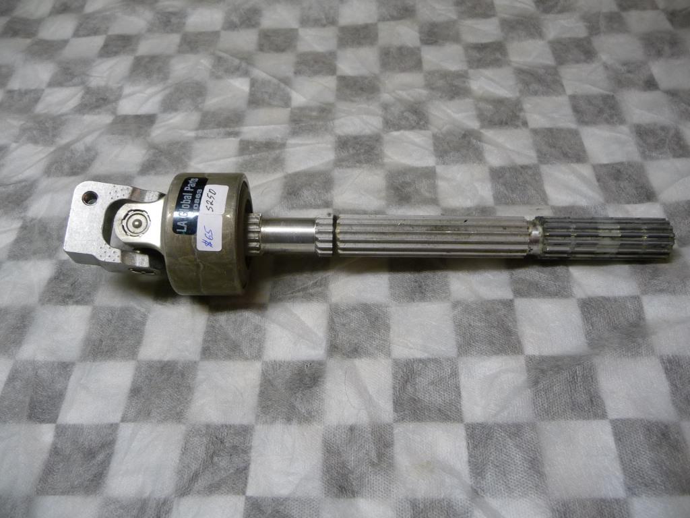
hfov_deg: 63.4
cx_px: 345
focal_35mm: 28
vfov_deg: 49.7
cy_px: 259
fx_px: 558
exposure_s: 1/30
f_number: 3.3
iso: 125
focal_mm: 4.7
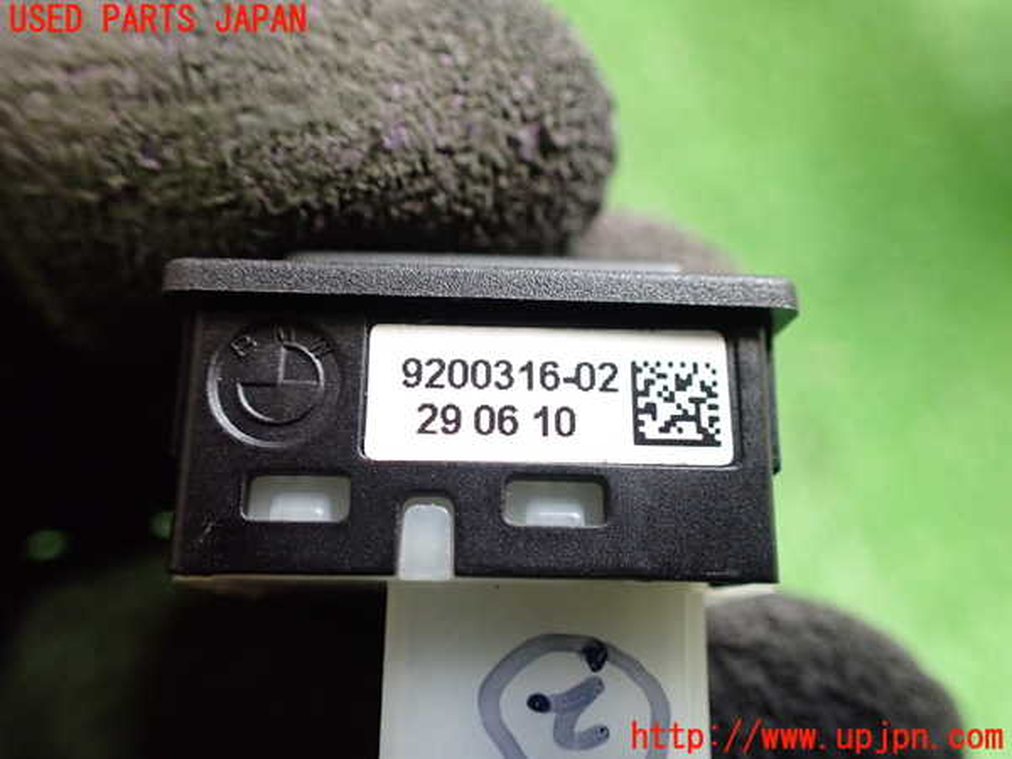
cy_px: 380
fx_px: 877
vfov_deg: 46.8
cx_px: 506
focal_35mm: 30
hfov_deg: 60.0
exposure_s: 1/40
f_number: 2.3
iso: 800
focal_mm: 5.4
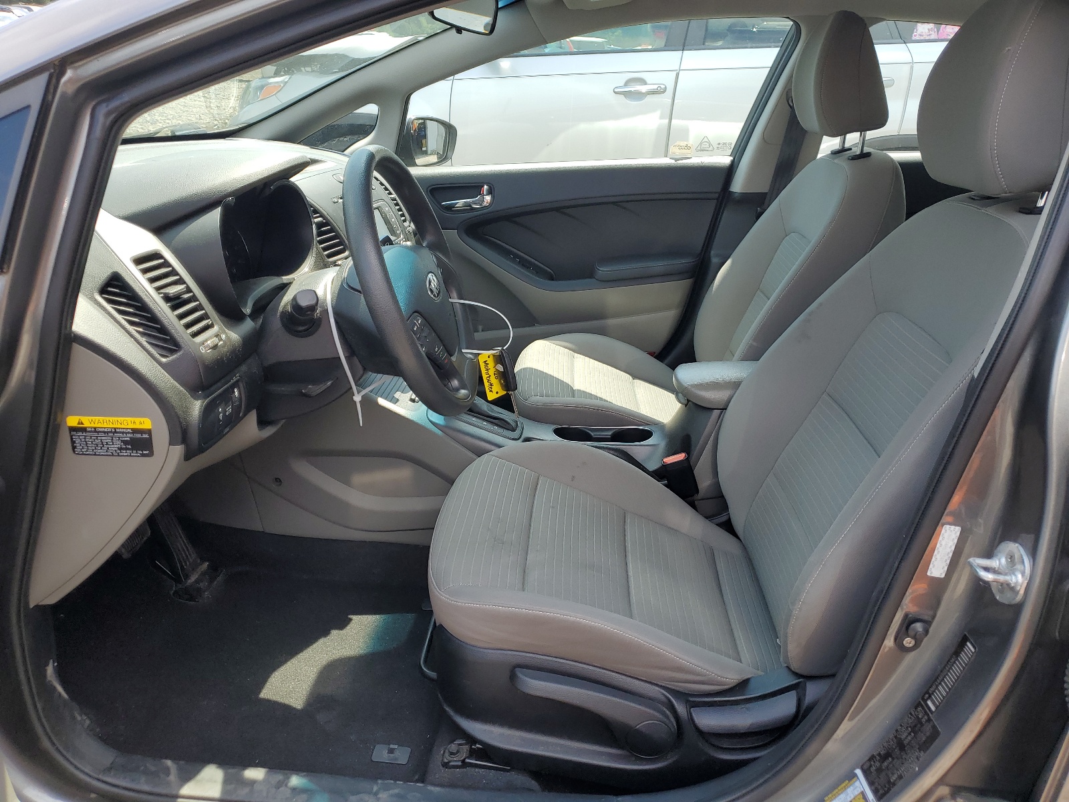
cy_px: 401
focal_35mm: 26
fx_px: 803
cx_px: 534
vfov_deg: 53.1
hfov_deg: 67.3
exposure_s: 1/625
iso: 50
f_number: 1.5
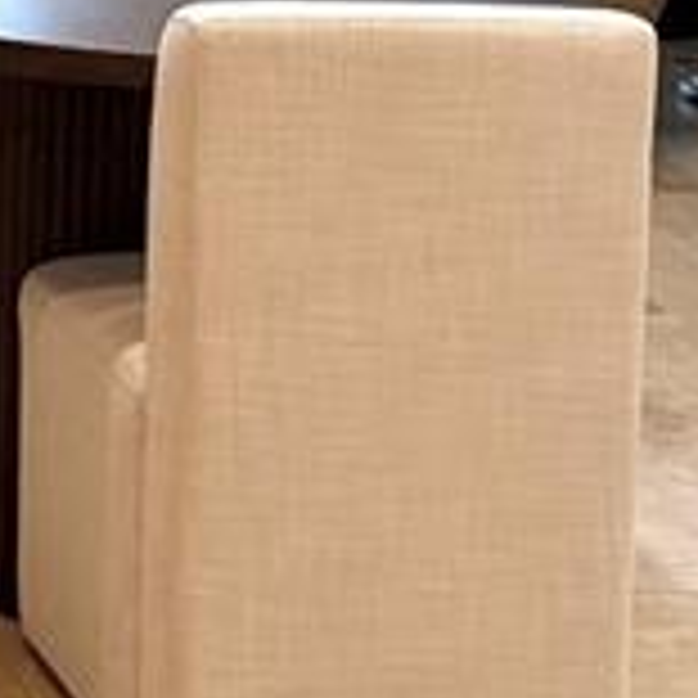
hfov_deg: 9.9
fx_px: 3741
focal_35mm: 164
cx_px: -725
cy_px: -486
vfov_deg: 10.2
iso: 200
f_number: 1.78
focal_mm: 6.76
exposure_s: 1/212
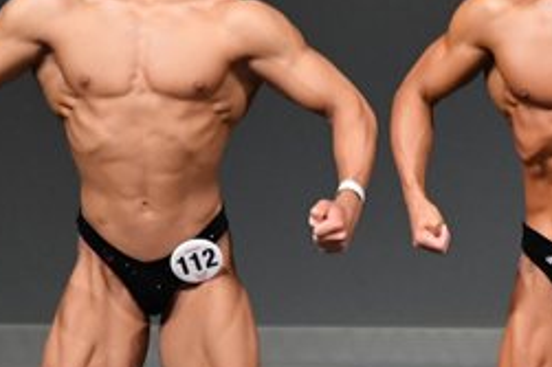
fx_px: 14894
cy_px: 262
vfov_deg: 1.4
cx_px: 327
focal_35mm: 972
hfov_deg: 2.1
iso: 4000
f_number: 5.6
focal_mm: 210
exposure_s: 1/400
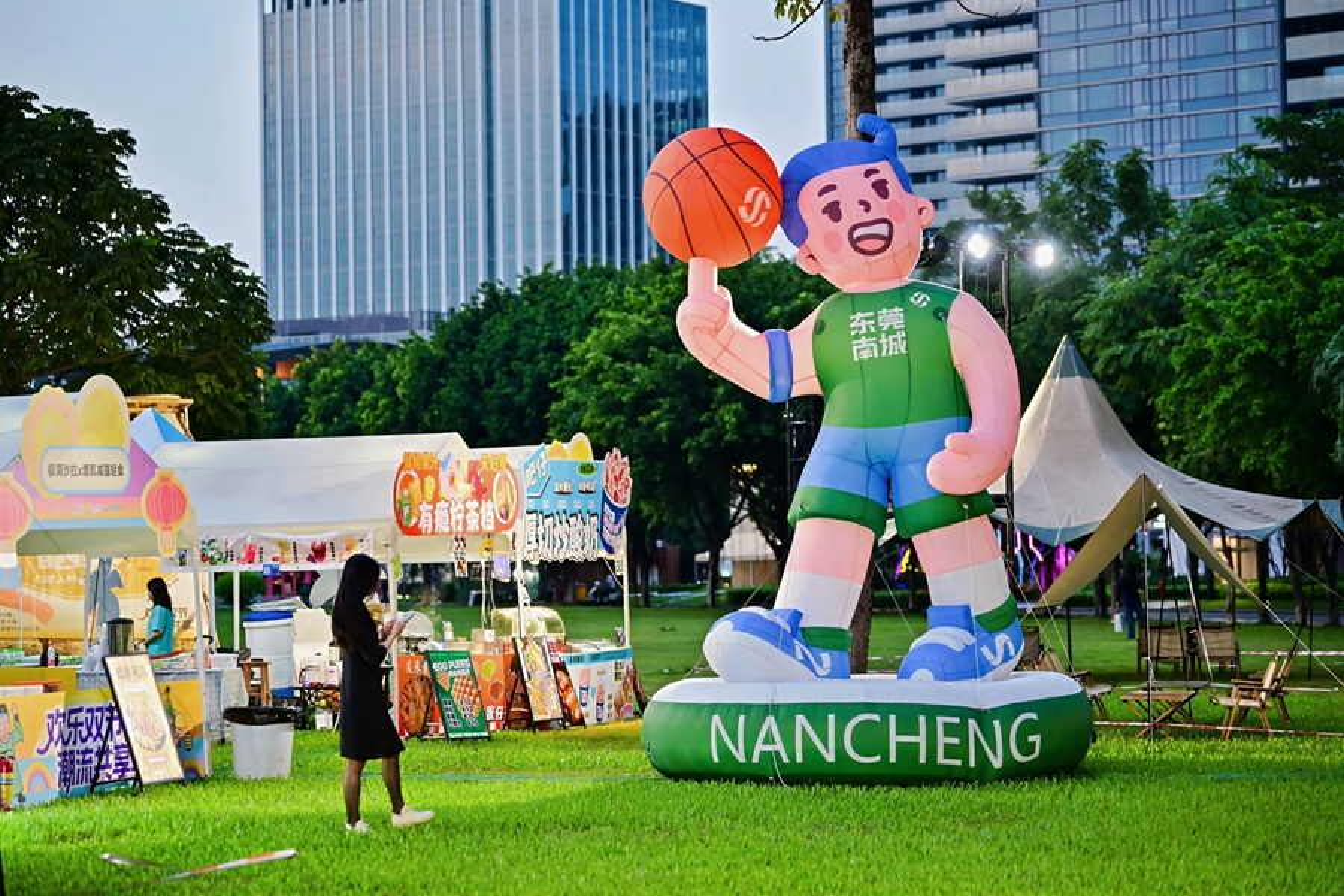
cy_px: 448
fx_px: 3210
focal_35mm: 86
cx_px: 672
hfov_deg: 23.6
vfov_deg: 15.9
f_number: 2.8
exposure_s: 1/200
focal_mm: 86
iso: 1250
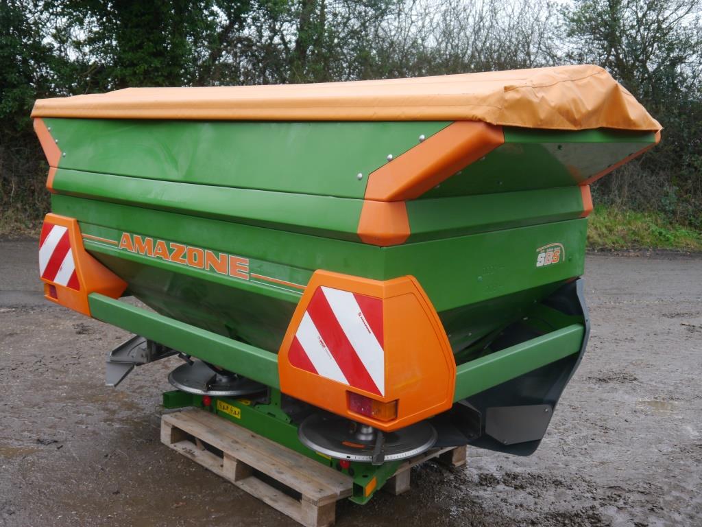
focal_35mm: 38
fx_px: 771
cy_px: 264
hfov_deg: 49.0
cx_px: 351
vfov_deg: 37.7
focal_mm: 19
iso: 320
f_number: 4.1
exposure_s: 1/60
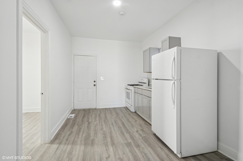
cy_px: 80
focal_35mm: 15
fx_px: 101
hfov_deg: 100.4
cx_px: 122
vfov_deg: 77.2
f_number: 11
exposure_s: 1/1.67
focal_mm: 10
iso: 200
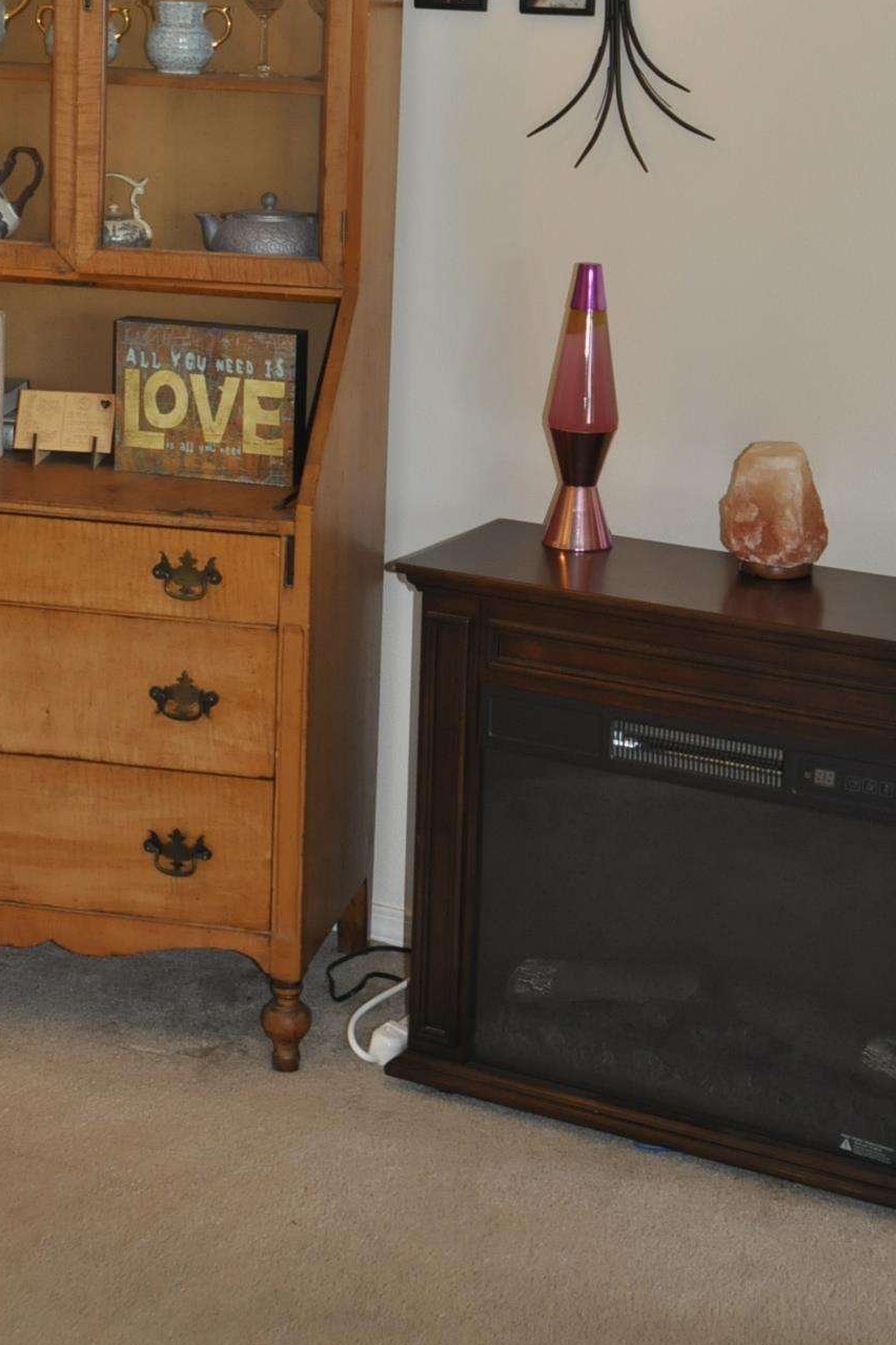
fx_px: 2534
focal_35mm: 68
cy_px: 306
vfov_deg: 29.2
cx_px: 450
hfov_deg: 20.1
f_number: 3.8
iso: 800
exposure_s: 1/60
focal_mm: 27
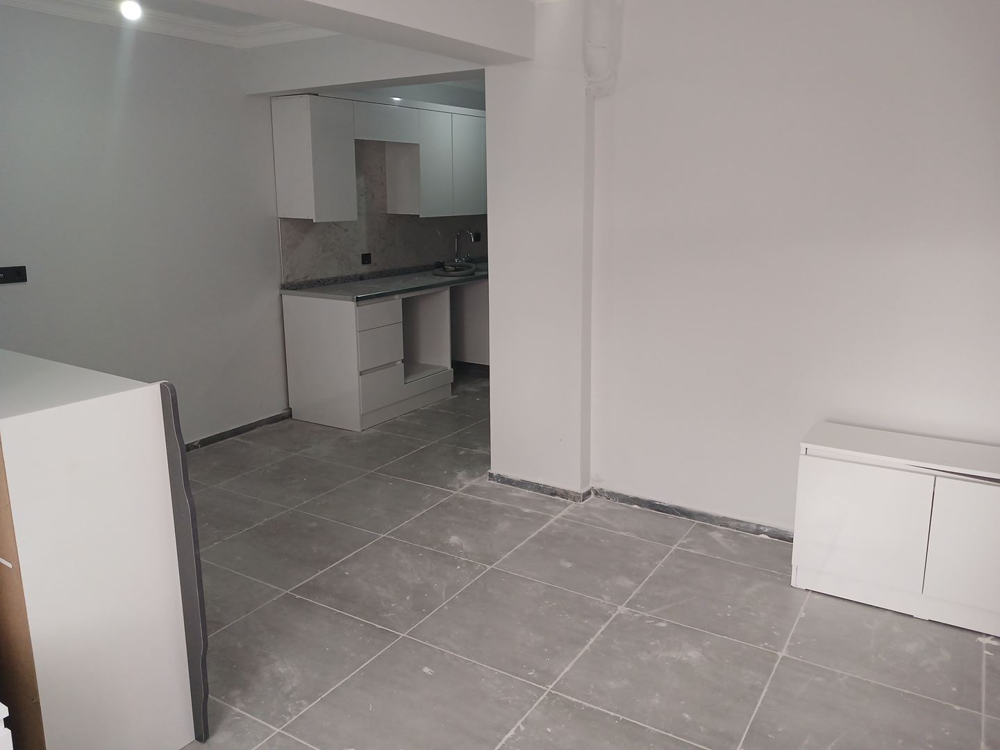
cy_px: 375
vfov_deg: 51.4
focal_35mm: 27
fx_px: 780
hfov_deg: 65.3
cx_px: 500
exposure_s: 1/50
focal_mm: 4
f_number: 1.8
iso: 160
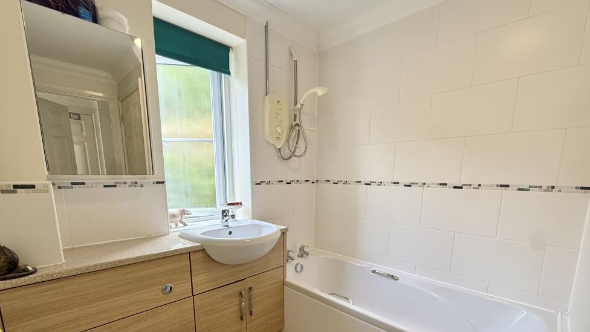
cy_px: 223
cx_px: 299
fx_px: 250
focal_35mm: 16
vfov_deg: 65.2
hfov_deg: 99.4
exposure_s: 1/100
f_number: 2.2
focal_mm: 2.22
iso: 80
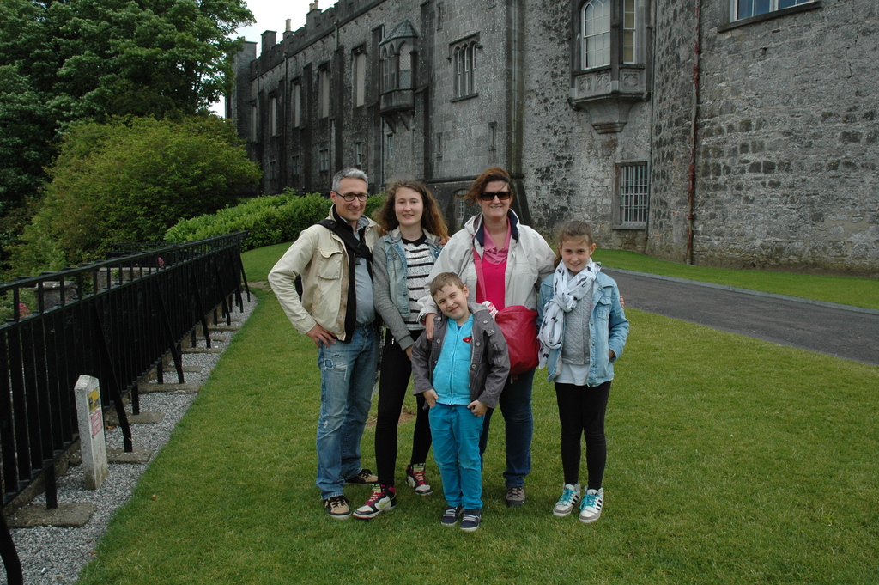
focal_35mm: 27
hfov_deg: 67.4
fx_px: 659
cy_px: 292
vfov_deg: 47.9
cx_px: 440
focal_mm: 18
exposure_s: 1/320
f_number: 9
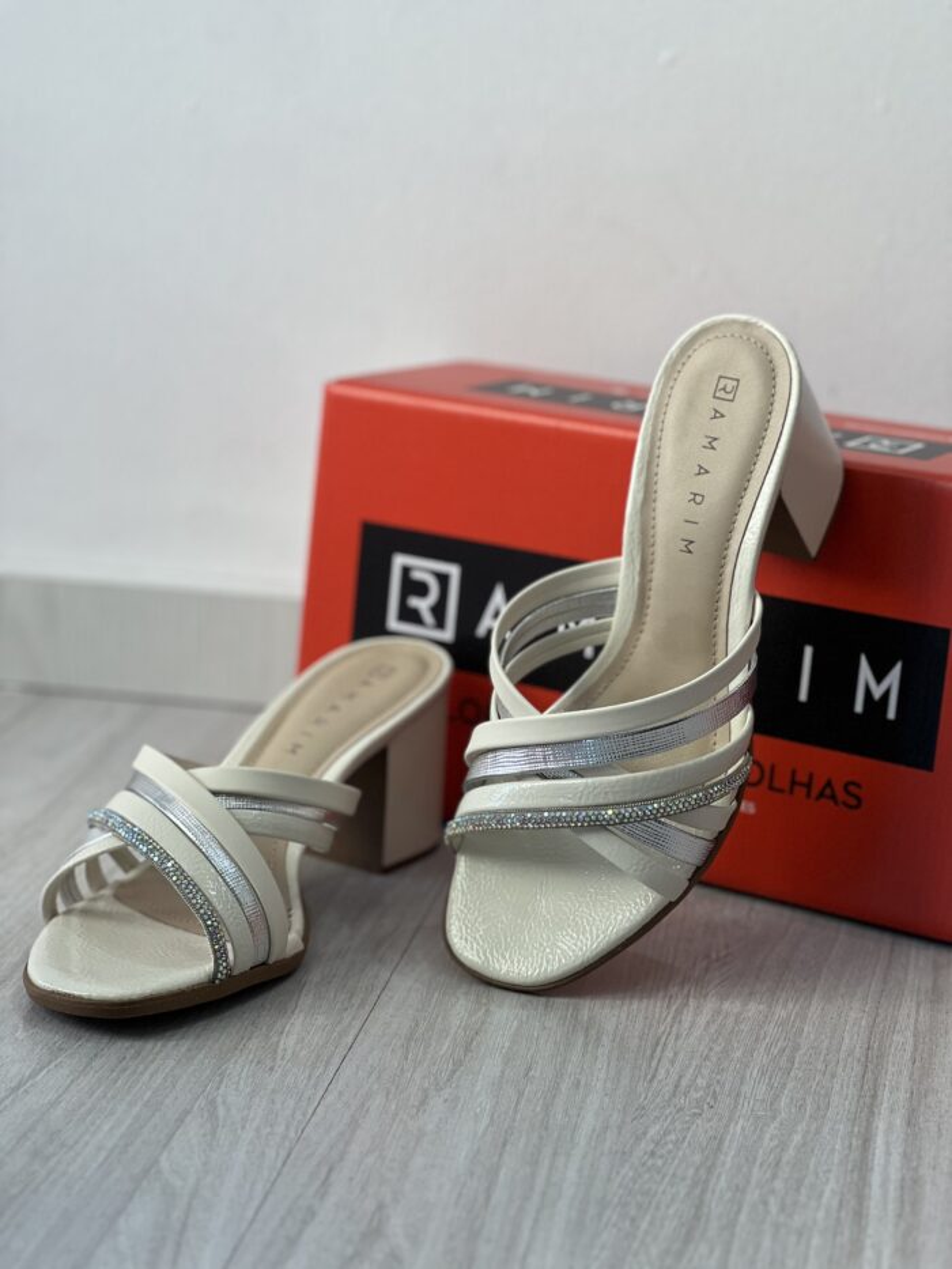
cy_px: 634
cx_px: 476
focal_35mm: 77
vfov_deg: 25.3
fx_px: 2823
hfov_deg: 19.1
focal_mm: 9
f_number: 2.8
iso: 100
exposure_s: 1/120
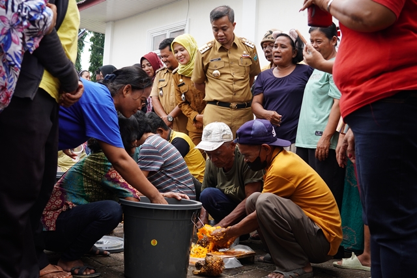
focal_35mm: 36
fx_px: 417
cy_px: 139
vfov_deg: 36.9
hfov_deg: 53.1
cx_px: 208
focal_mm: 24
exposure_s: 1/400
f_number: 4
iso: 250
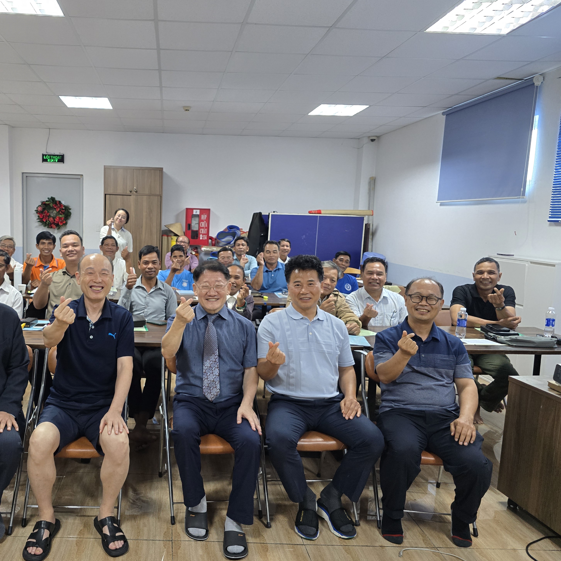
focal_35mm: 28
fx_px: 513
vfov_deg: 57.3
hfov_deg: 55.8
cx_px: 176
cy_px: 287
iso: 500
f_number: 1.7
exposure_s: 1/120
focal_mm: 6.3
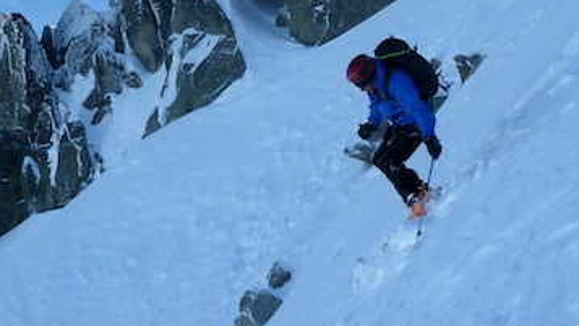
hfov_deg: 29.3
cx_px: 234
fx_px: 1106
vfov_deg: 16.4
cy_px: -4
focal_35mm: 72
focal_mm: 5
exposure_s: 1/500
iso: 80
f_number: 5.6
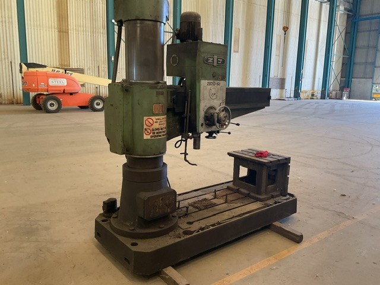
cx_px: 190
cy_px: 142
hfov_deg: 61.7
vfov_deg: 48.2
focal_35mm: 29
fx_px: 318
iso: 80
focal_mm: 3
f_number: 1.8
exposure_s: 1/60
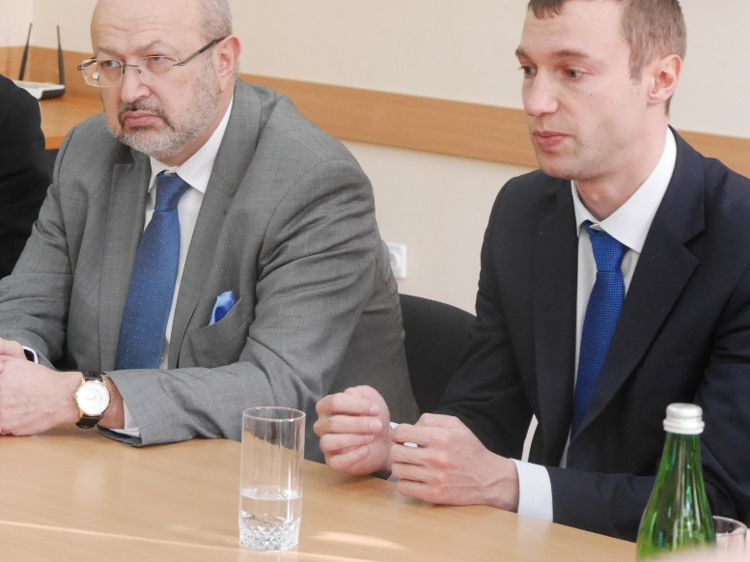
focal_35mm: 134
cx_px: 211
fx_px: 2902
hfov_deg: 14.7
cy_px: 158
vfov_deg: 11.0
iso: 3200
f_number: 4.9
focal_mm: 46
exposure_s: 1/100
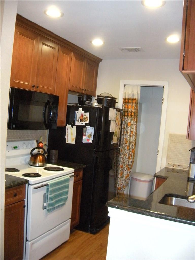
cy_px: 130
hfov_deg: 40.7
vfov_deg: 52.6
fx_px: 263
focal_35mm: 35
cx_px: 98
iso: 400
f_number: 3.8
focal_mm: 5.9
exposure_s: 1/30
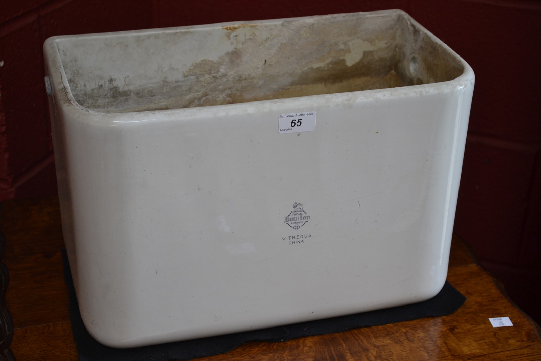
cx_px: 270
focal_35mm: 68
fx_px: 1014
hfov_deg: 29.9
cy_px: 180
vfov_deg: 20.2
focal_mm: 45
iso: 400
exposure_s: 1/60
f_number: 5.3
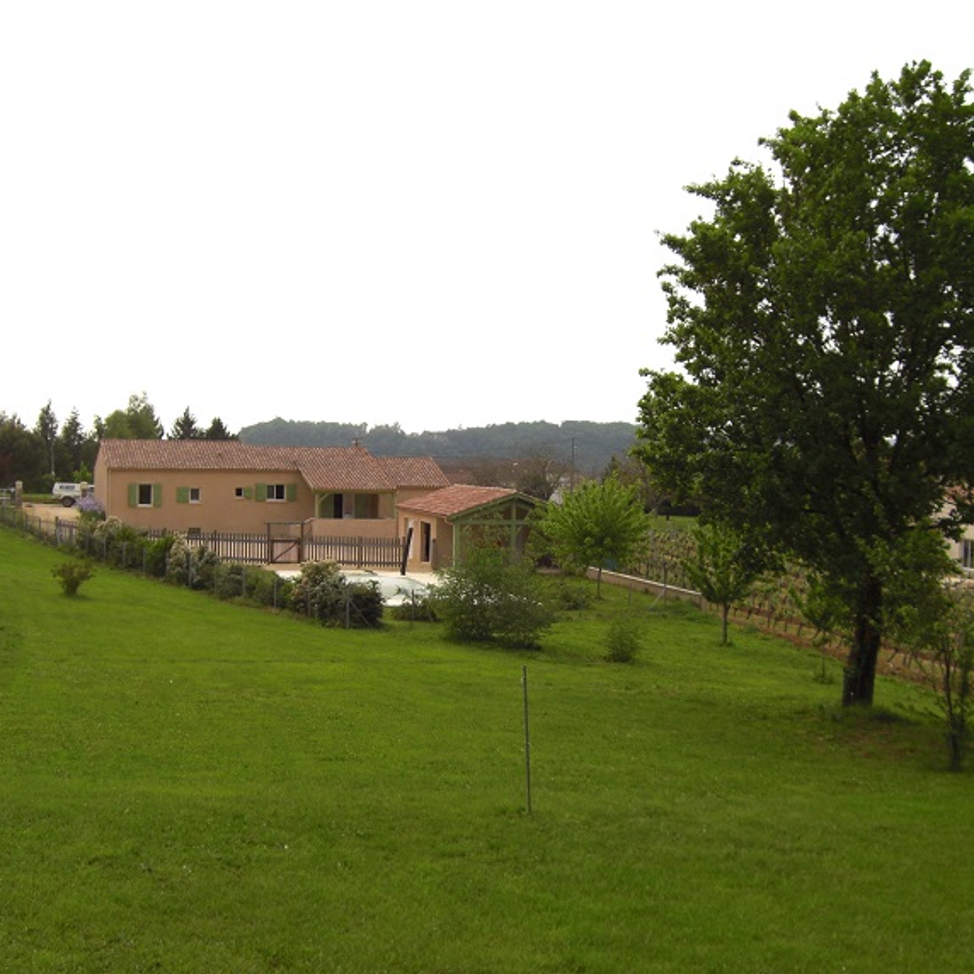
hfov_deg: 36.0
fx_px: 1496
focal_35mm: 47
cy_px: 506
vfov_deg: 36.1
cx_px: 530
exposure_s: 1/800
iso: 64
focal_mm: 6.2
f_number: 2.7
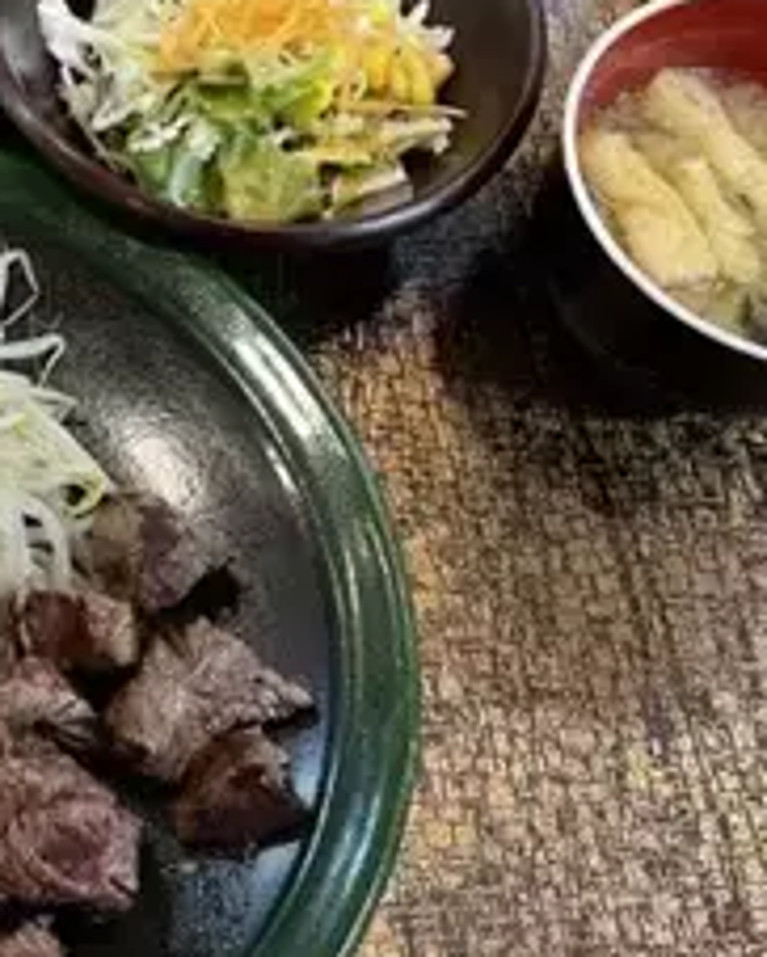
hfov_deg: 21.0
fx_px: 1899
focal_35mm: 67
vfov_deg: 28.3
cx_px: -194
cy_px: 443
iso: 200
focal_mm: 4.2
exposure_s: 1/50
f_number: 1.6
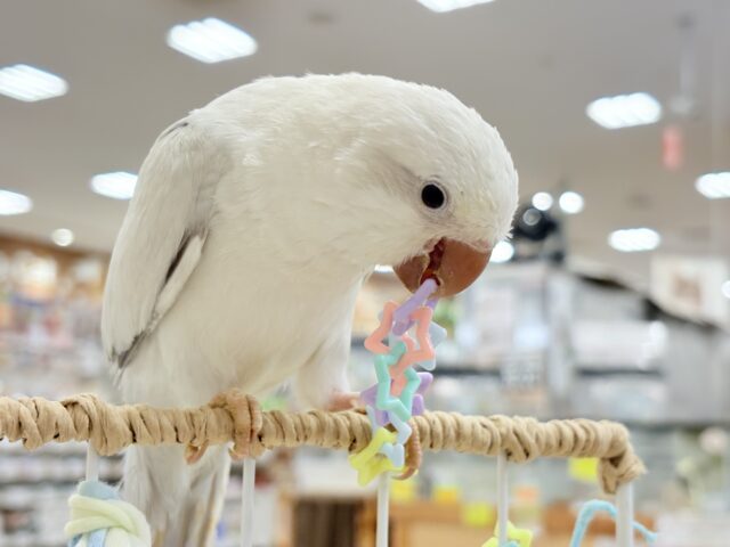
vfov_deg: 28.0
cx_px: 365
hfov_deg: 36.8
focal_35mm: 52
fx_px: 1097
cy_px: 274
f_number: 1.6
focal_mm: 5.96
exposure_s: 1/100
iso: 100
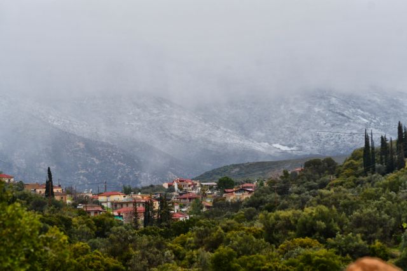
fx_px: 1696
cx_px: 204
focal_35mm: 150
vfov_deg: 9.2
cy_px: 136
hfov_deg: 13.7
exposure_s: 1/160
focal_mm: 100
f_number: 4.5
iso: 720
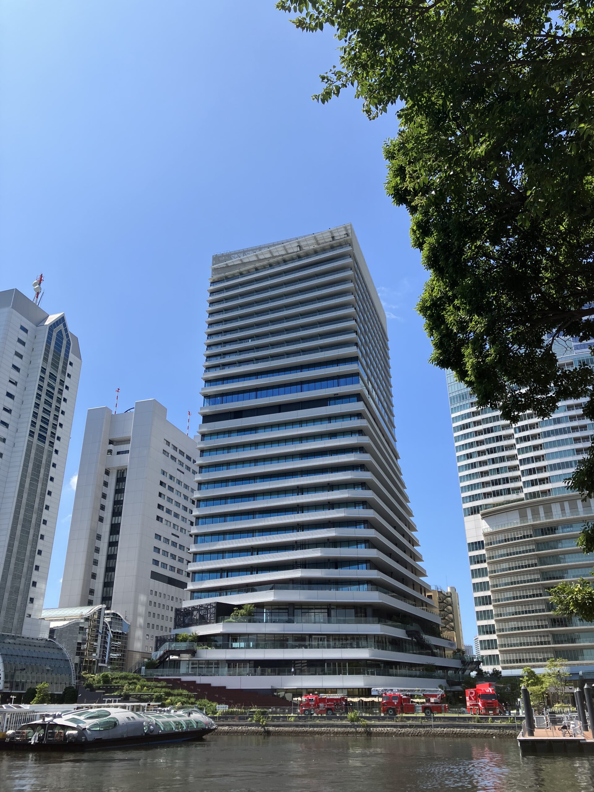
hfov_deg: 49.7
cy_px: 396
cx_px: 297
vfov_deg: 63.4
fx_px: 641
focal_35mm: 28
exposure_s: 1/1869
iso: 32
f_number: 1.8
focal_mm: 3.99
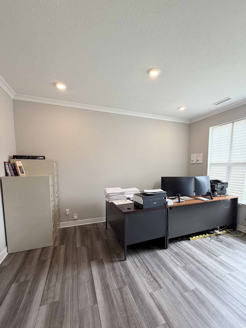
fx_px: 152
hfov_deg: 77.8
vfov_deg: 94.1
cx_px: 138
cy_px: 182
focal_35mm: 16
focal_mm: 2.22
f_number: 2.2
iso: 100
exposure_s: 1/120
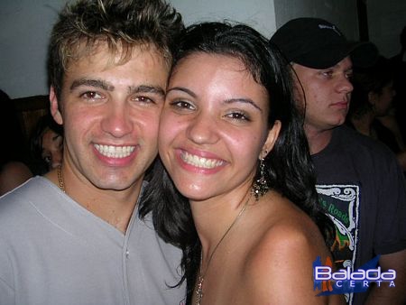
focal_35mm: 38
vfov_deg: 37.8
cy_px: 152
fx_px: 446
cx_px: 203
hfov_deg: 49.0
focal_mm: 5.8
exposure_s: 1/60.1
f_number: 2.8
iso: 50
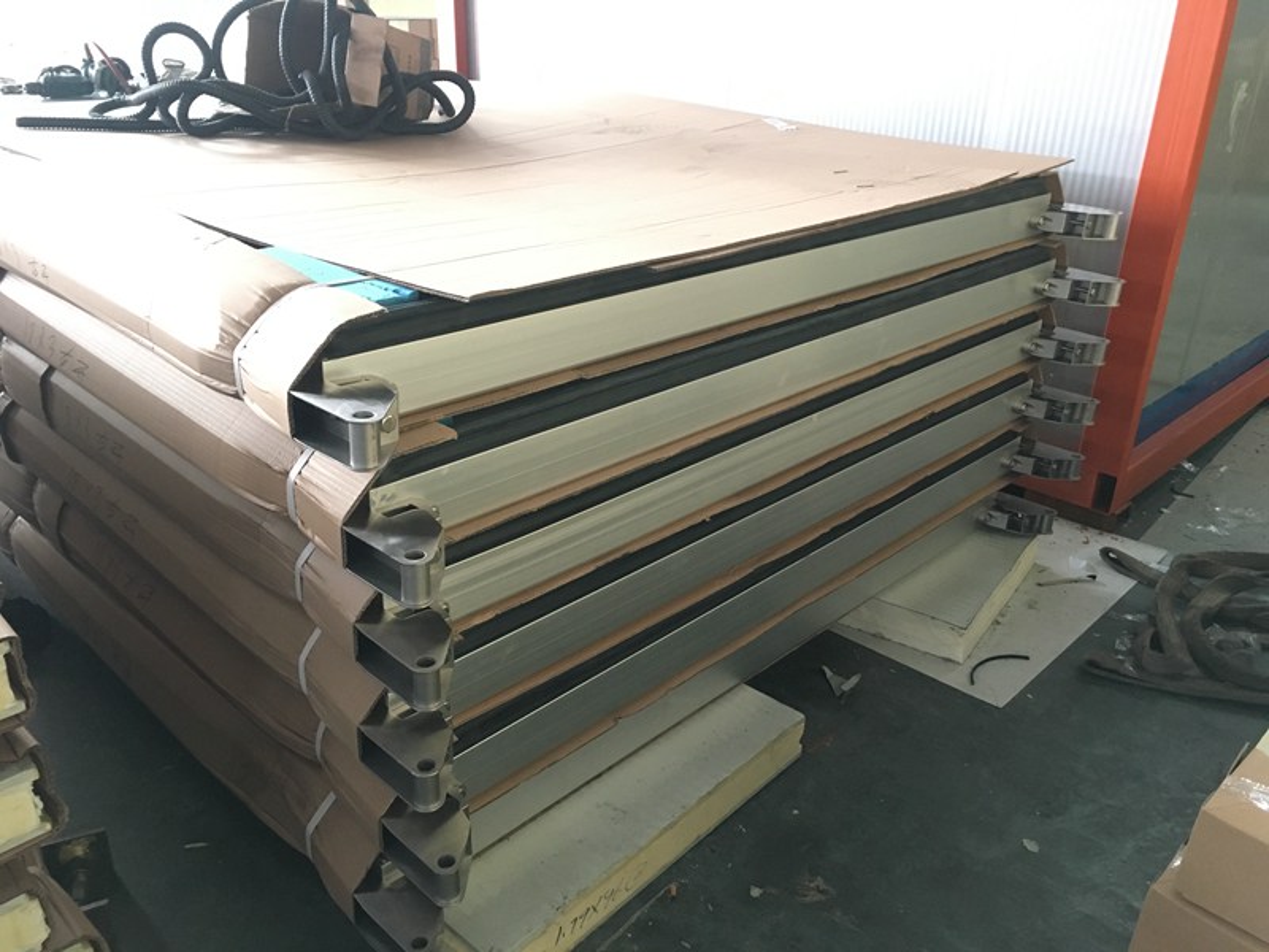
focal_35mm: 29
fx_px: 1063
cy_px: 476
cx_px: 634
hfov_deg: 61.7
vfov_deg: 48.2
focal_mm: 4.15
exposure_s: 1/33
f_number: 2.2
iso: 250
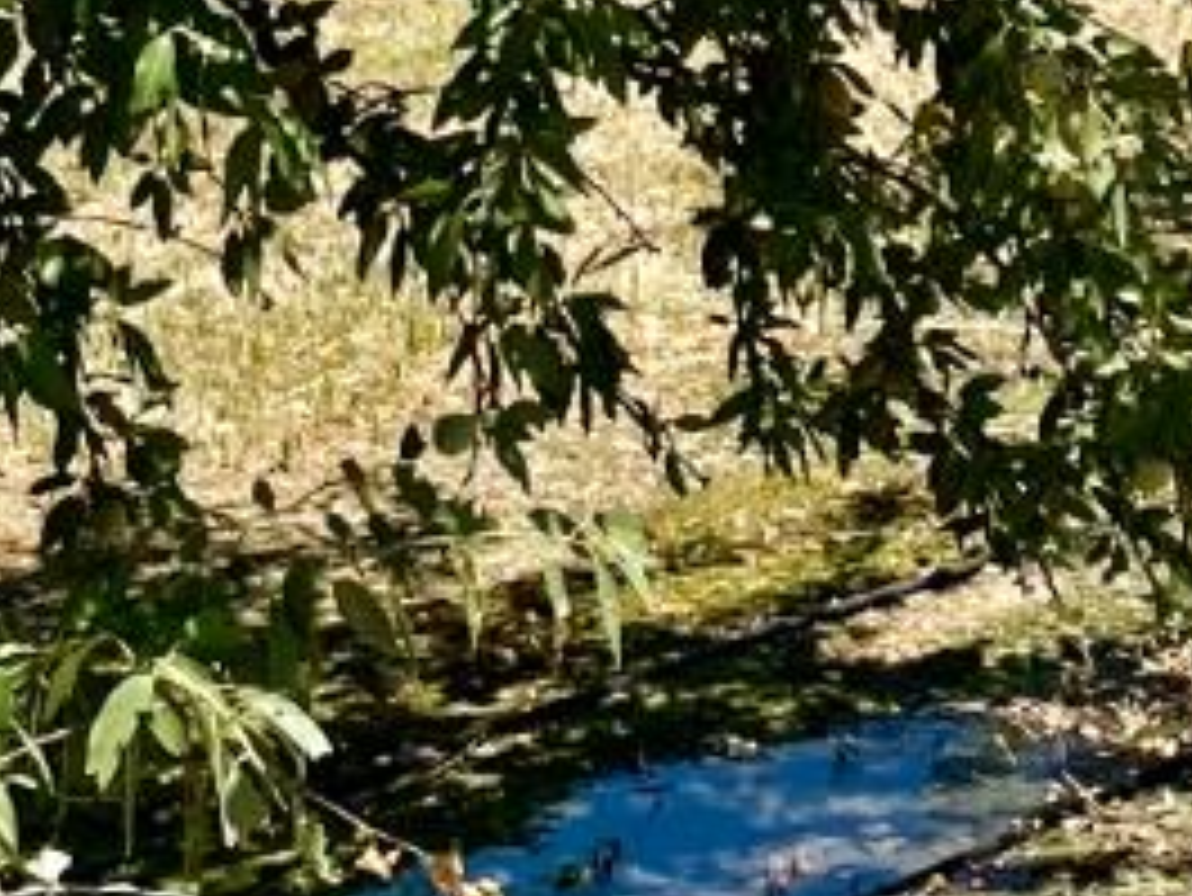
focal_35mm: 147
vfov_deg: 9.4
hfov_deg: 13.2
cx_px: 1250
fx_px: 5064
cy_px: -988
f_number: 1.6
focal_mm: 4.2
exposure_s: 1/2257
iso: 32
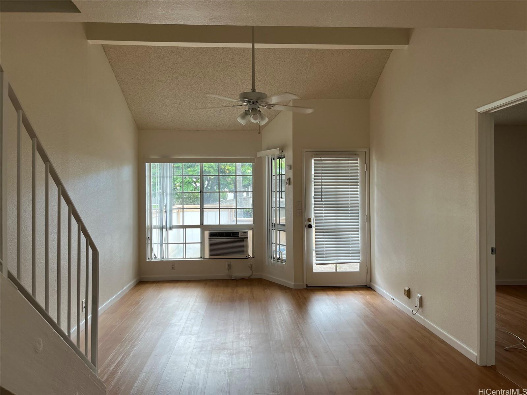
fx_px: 396
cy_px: 198
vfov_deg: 53.1
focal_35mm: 26
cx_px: 264
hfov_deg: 67.3
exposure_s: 1/120
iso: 50
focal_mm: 5.1
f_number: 1.6
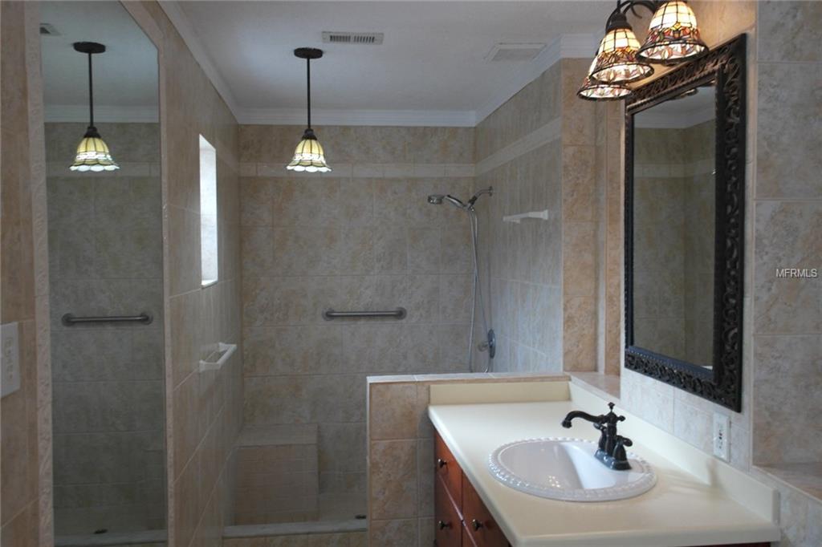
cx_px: 411
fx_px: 685
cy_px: 274
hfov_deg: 61.9
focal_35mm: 30
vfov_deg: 43.6
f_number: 3.5
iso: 200
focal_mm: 20
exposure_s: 1/80
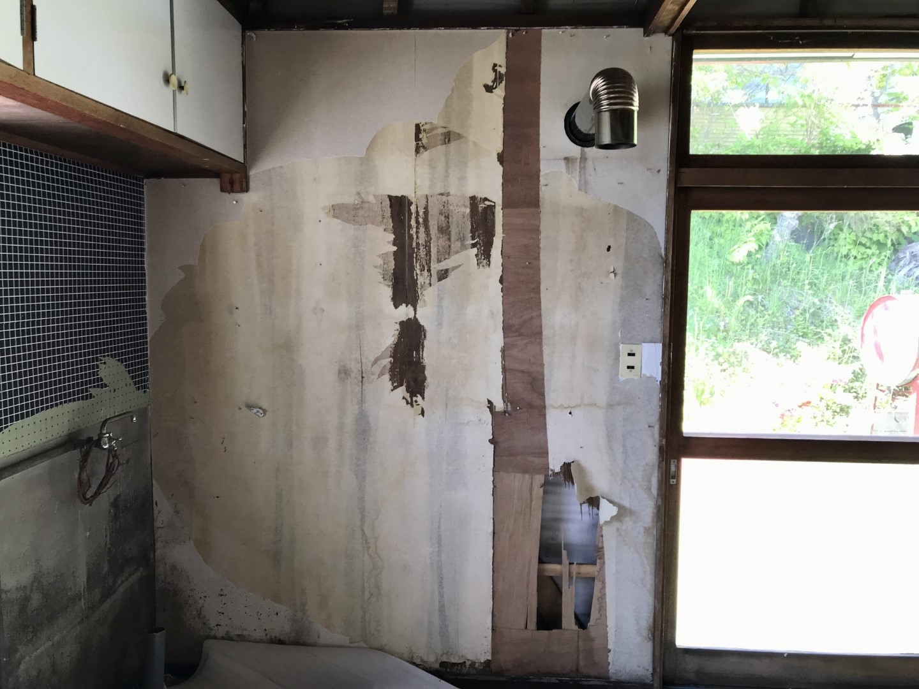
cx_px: 460
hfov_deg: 63.4
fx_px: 743
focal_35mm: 28
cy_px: 344
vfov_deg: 49.7
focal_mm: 4
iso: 32
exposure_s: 1/50
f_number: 1.8
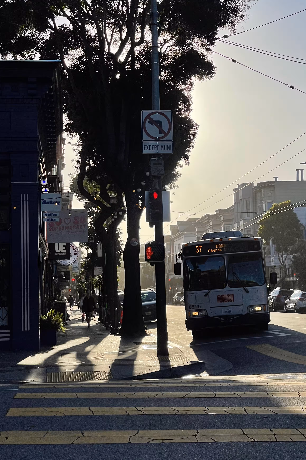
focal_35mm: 77
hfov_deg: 17.7
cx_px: 191
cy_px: 209
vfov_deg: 26.3
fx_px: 982
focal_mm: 7.5
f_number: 2.2
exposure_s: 1/2421
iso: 20
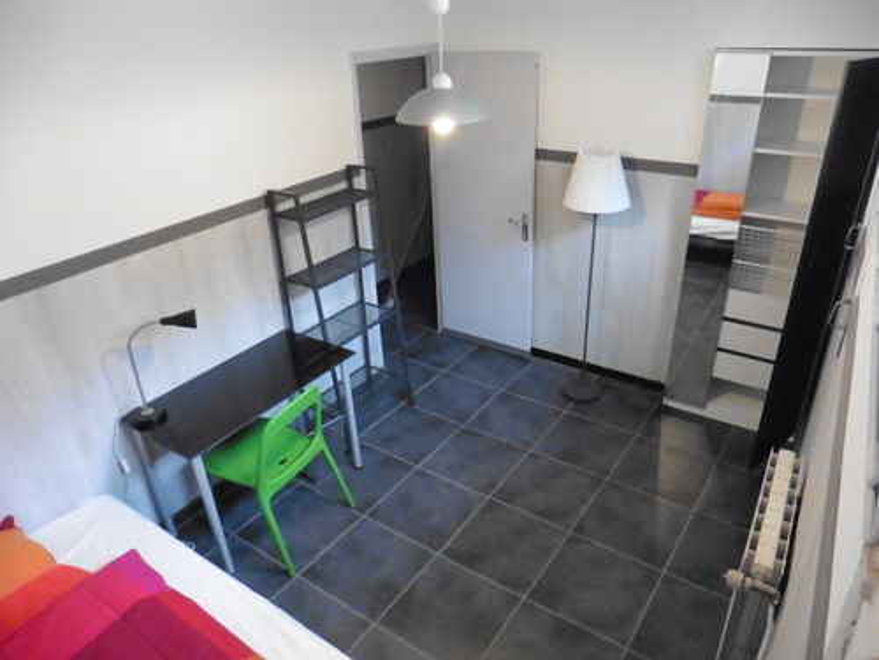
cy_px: 330
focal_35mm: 24
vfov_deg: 56.8
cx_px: 440
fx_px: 609
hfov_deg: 71.6
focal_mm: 4.3
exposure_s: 1/80
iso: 1600
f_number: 3.3
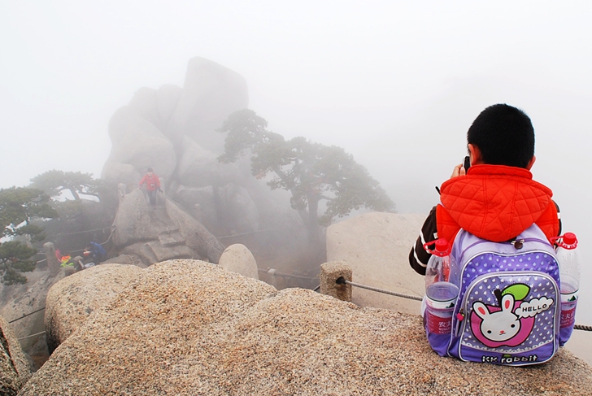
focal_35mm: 38
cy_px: 208
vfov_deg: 35.1
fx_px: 626
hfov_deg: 49.8
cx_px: 390
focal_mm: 18
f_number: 10
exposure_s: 1/250
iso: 200
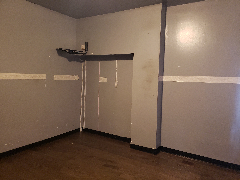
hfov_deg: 67.3
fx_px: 180
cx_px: 120
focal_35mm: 26
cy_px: 90
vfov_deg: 53.1
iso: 250
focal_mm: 4.3
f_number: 1.5
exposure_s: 1/11
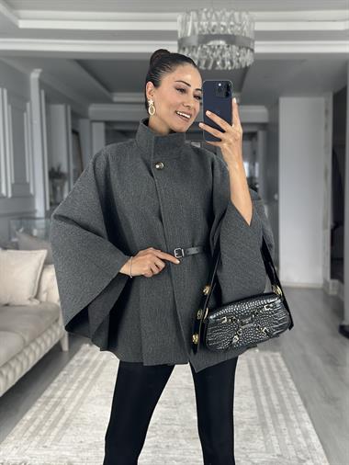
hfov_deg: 30.3
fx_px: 645
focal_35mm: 48
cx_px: 174
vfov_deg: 39.6
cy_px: 232
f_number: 1.78
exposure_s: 1/60
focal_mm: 6.86
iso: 160
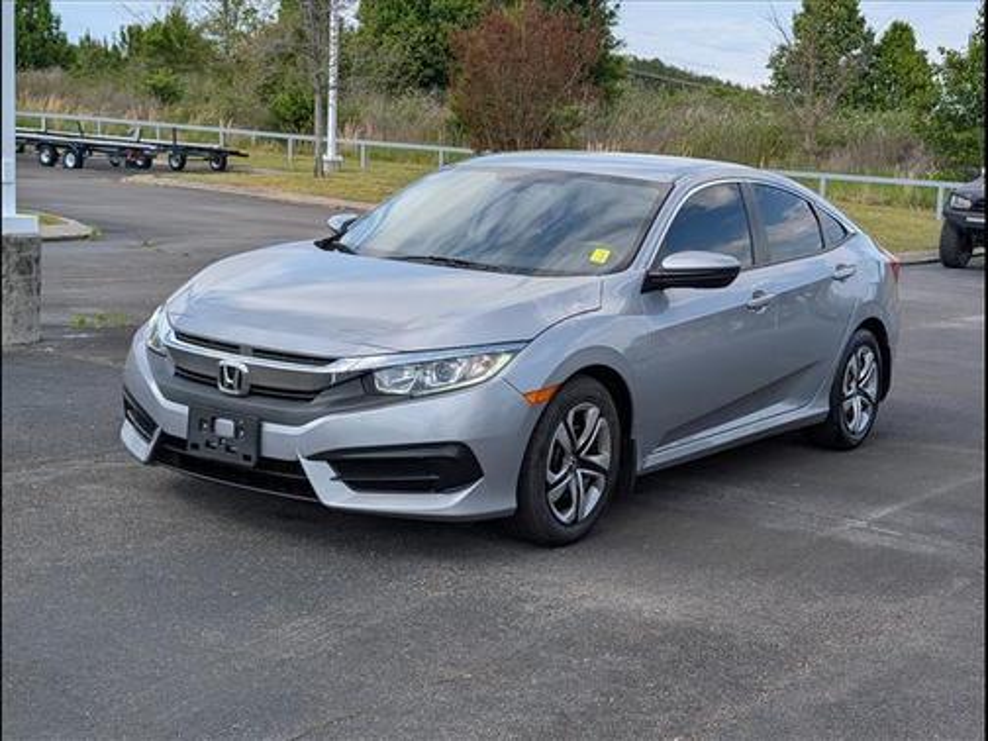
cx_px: 494
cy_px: 370
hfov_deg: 38.9
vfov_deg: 29.7
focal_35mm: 49
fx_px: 1399
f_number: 1.68
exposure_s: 1/1000
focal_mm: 6.9
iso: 25
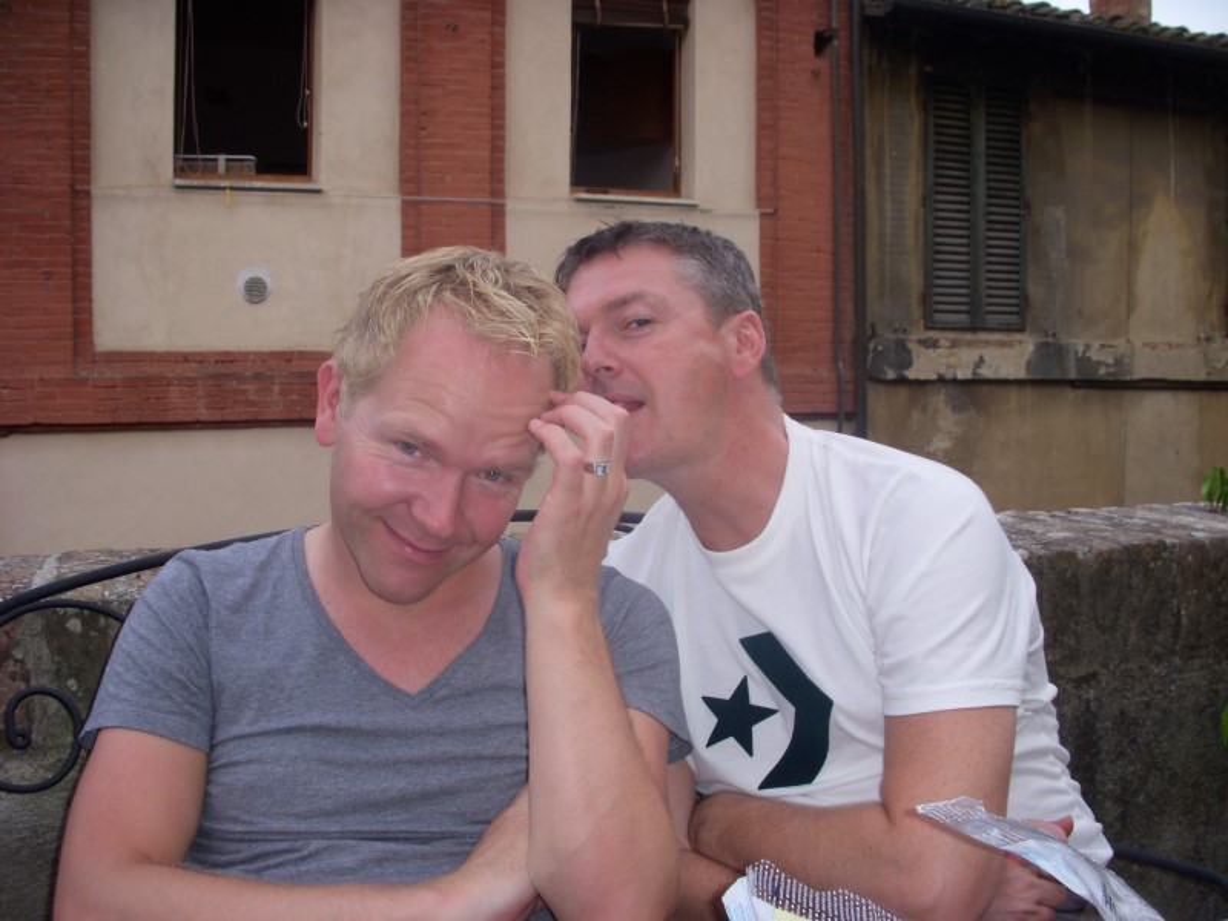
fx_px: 1348
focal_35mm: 38
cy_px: 460
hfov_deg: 49.0
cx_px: 614
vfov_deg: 37.7
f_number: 3.3
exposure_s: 1/80
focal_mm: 6.3
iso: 100
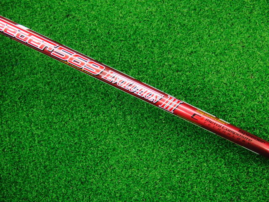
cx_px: 134
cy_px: 101
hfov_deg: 50.1
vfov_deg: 38.7
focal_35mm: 37
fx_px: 288
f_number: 3.6
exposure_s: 1/30
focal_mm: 6.42
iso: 400
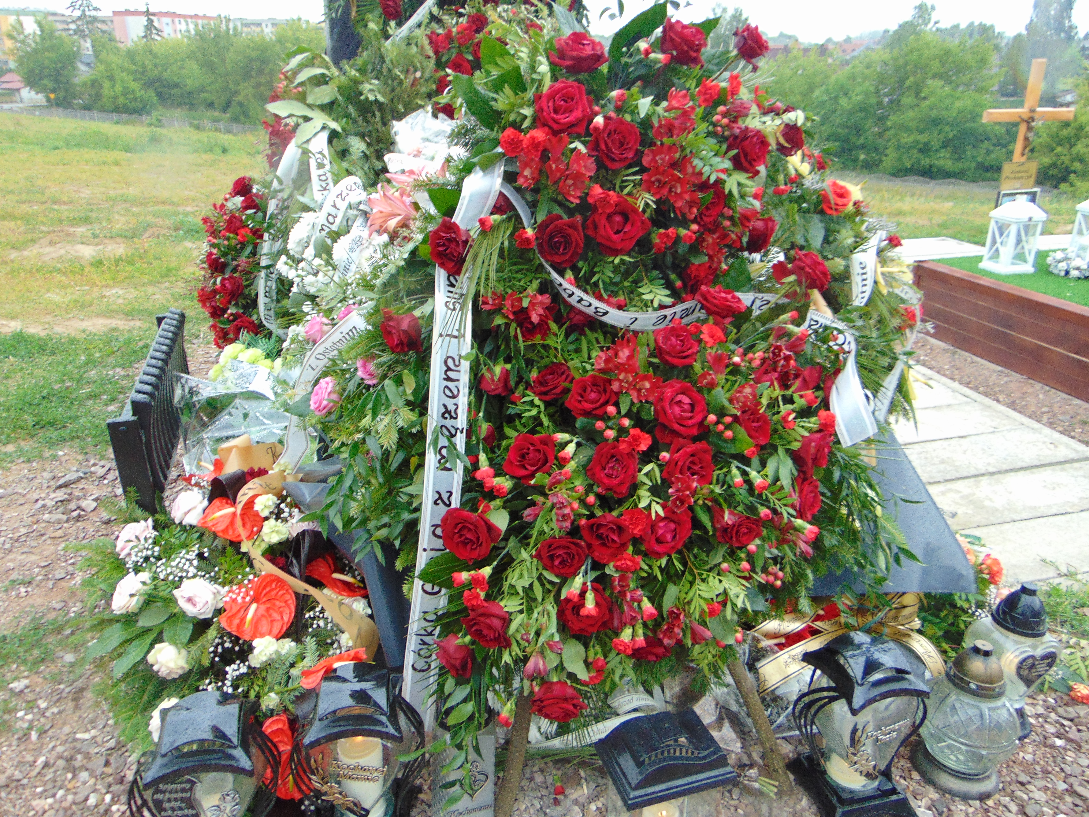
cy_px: 408
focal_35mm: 25
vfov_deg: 54.9
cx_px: 544
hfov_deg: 69.4
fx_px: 786
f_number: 3
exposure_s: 1/30
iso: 100
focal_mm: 4.5
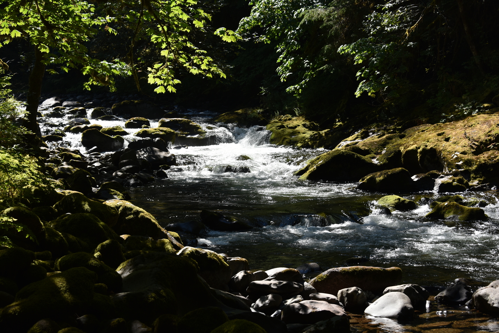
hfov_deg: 28.1
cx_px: 250
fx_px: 998
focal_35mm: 72
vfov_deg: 18.9
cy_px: 166
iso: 100
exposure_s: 1/250
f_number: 8
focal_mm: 72
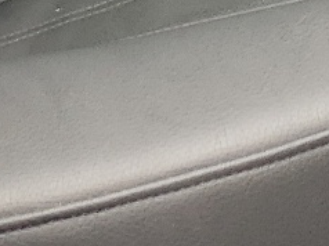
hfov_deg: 11.3
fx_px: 1662
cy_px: -533
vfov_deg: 7.3
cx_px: 181
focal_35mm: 175
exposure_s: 1/385
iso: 50
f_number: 1.5
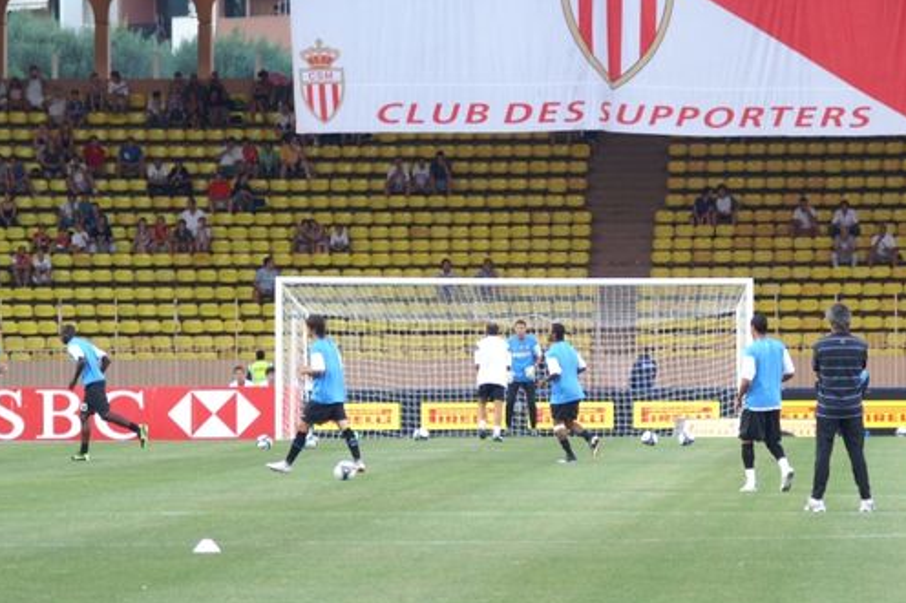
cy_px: 225
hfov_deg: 7.3
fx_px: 7142
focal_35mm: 284
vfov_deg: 4.8
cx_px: 620
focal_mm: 120
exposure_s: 1/250
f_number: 4
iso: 800
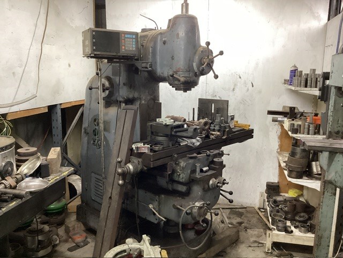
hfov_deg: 58.4
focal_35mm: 31
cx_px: 172
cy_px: 129
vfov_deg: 45.4
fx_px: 307
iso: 160
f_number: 2.4
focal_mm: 3.3
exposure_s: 1/50
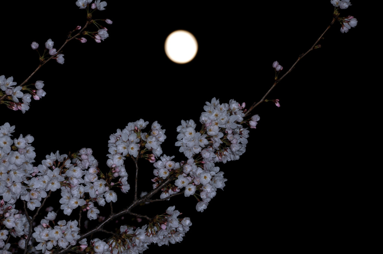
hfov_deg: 6.9
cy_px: 127
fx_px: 3188
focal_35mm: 300
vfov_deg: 4.6
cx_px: 192
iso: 200
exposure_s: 1/40
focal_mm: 200
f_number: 10
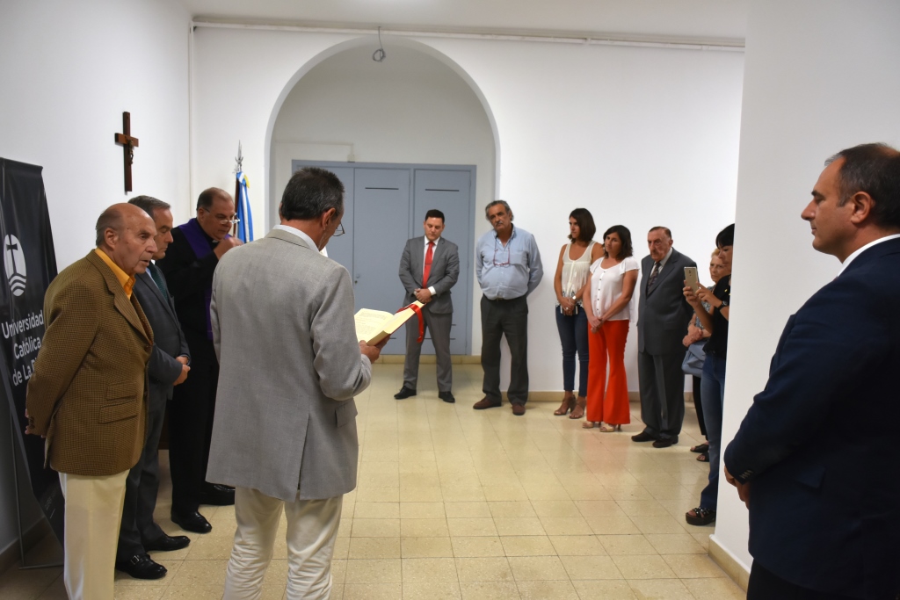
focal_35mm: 30
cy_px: 300
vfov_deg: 43.6
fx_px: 750
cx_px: 450
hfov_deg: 61.9
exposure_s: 1/80
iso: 800
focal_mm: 20
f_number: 4.5
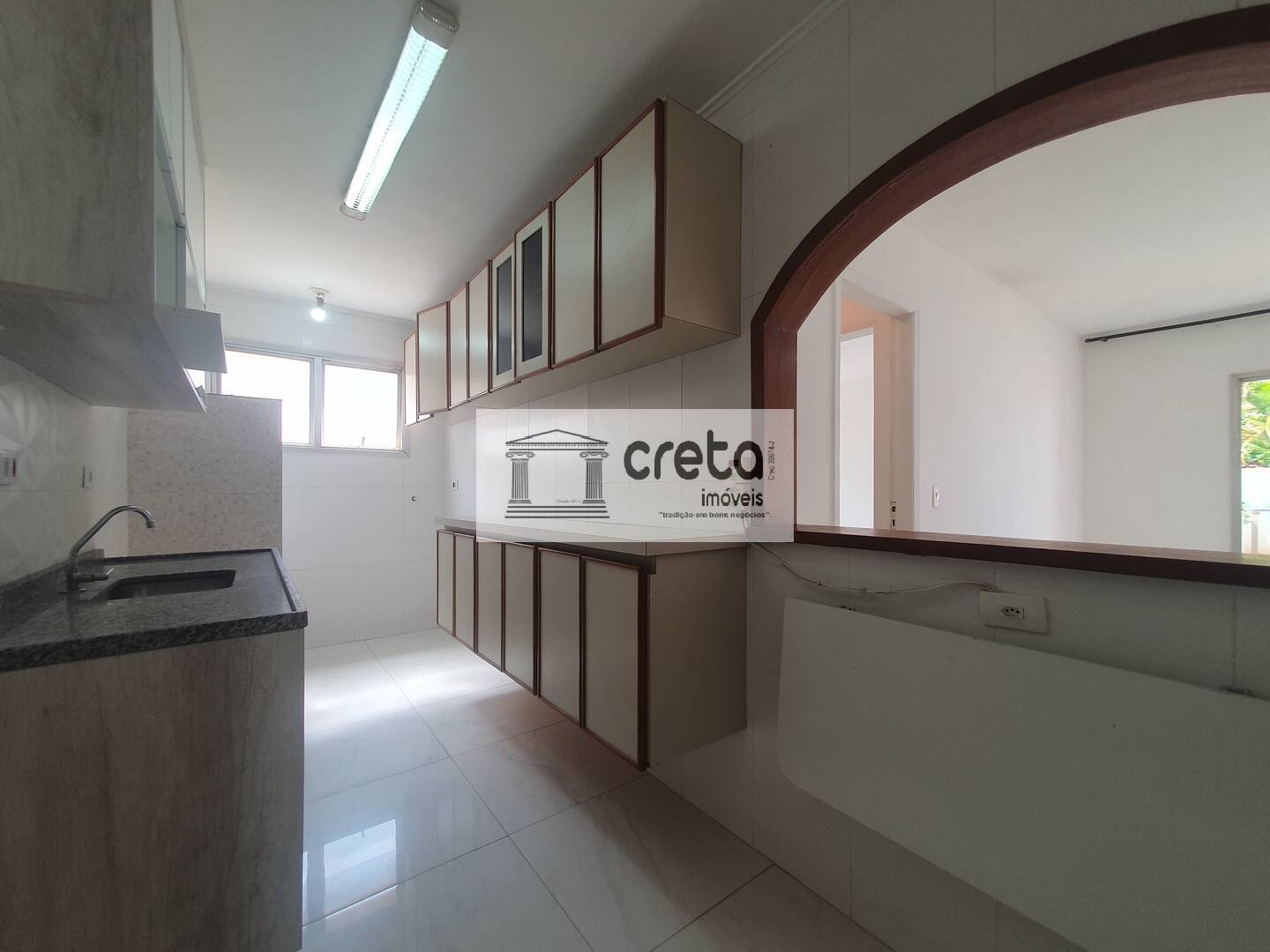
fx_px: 477
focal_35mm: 13
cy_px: 476
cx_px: 635
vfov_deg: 89.9
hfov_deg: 106.2
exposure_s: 1/120
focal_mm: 1.8
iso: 50
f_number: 2.2
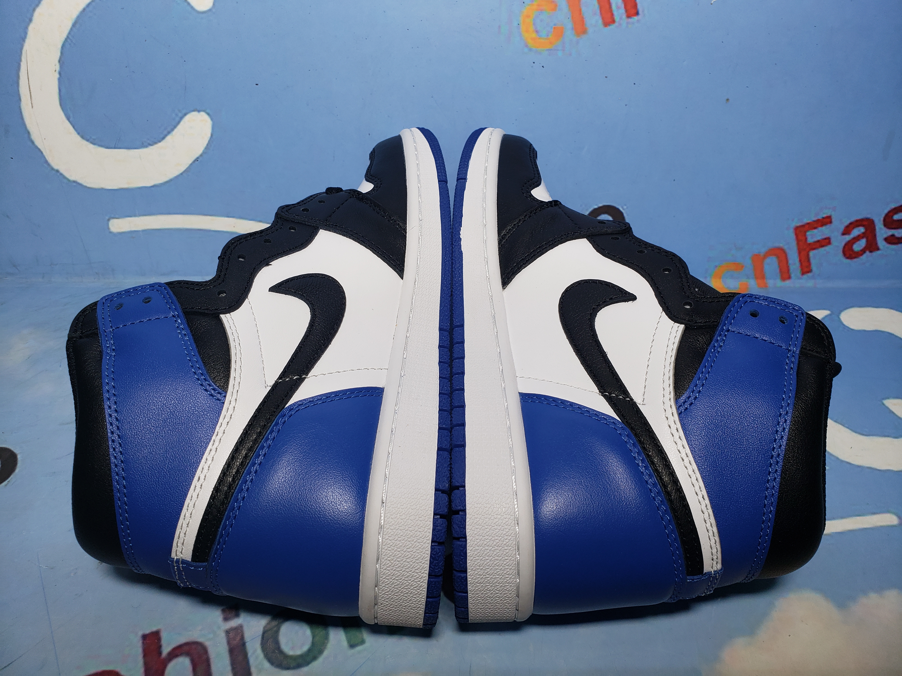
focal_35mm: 26
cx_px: 451
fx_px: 677
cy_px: 338
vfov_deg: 53.1
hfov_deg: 67.3
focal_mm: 4.3
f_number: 2.4
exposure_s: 1/221
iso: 50
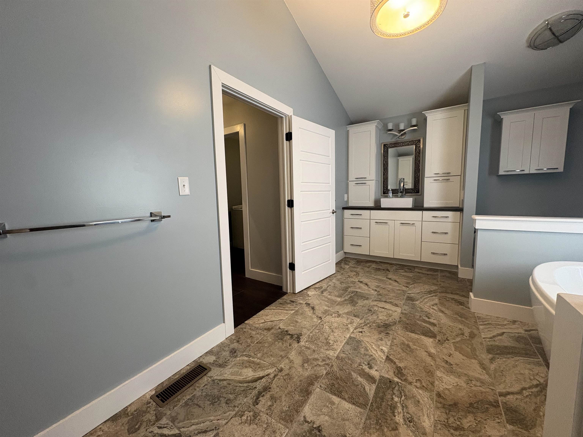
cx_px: 292
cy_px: 218
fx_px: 236
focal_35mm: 14
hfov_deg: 102.1
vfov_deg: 85.7
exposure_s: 1/60
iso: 320
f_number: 2.2
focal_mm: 2.22
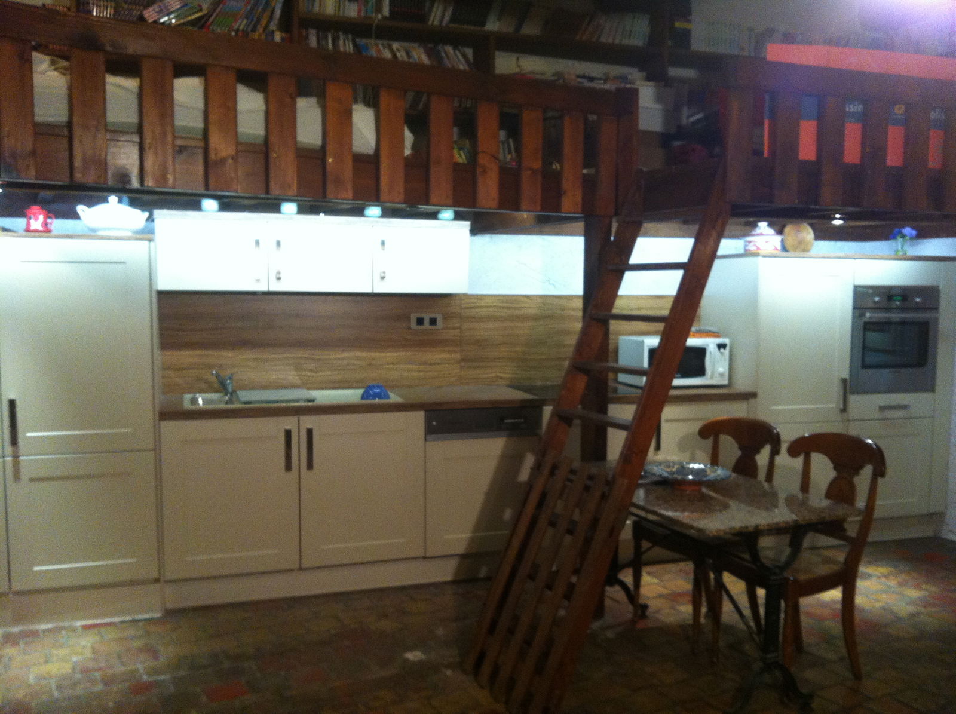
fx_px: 965
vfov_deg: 40.6
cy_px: 357
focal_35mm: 35
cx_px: 478
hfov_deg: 52.7
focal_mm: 3.85
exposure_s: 1/15
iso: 250
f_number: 2.8
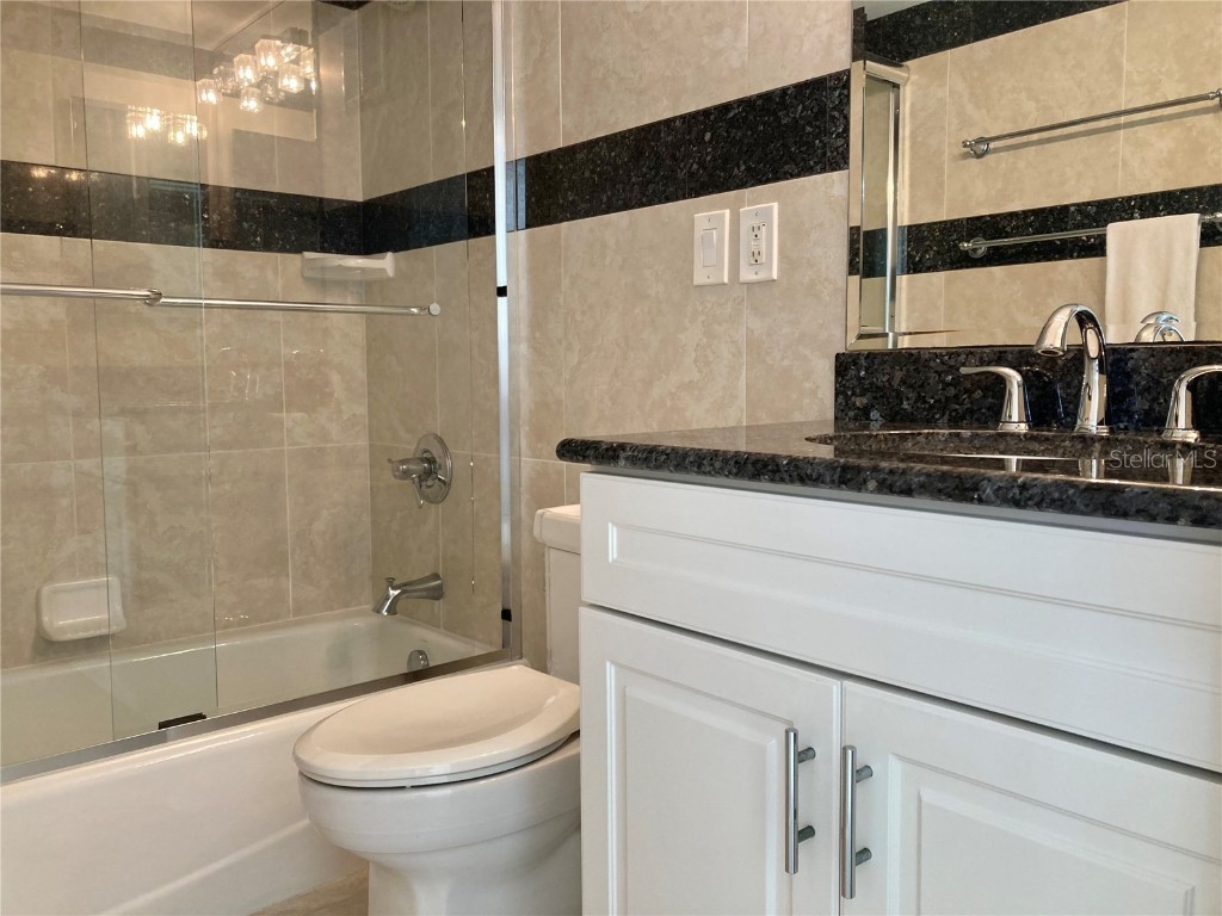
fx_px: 988
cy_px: 458
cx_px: 611
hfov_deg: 63.4
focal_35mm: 28
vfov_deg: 49.7
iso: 80
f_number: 1.8
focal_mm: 3.99
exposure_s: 1/60
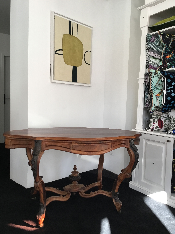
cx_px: 88
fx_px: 209
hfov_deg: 45.4
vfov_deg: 58.4
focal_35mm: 31
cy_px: 117
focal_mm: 3.3
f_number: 2.4
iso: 25
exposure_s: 1/33
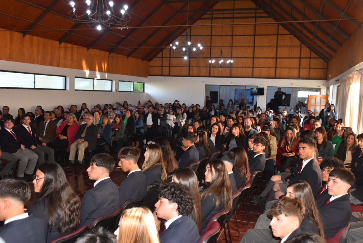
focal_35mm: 34
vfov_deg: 38.4
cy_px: 122
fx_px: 348
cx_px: 182
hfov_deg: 55.1
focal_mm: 23
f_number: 3.8
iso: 800
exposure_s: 1/160
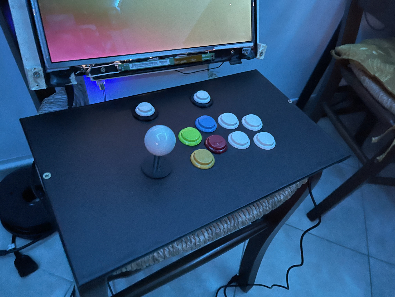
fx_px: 297
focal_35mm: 26
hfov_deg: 67.3
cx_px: 198
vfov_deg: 53.1
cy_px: 148
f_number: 1.6
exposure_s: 1/18
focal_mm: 5.1
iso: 1250
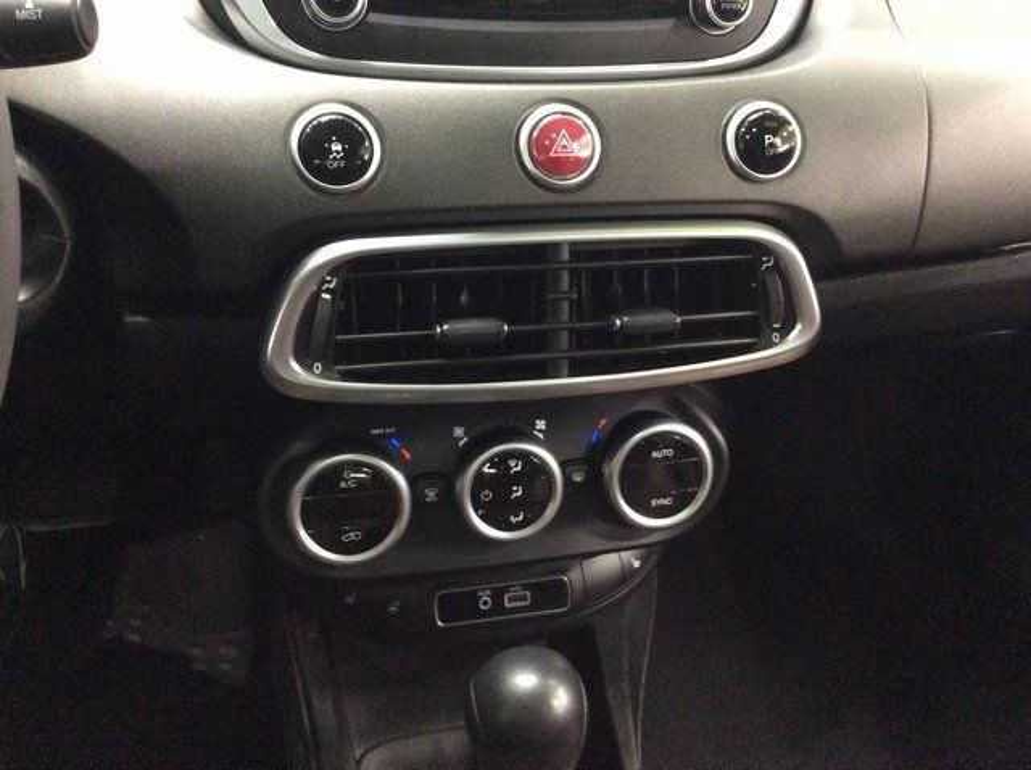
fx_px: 952
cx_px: 516
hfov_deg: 56.9
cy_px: 385
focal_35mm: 32
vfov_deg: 44.1
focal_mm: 3.3
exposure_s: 1/15
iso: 400
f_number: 2.4
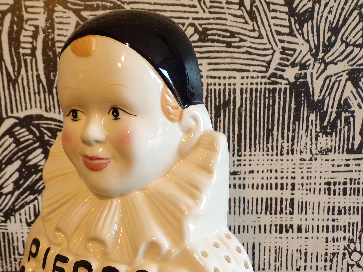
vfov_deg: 34.4
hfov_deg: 45.7
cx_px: 161
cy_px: 204
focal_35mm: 41
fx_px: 430
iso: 200
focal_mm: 4.3
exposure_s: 1/34
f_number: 3
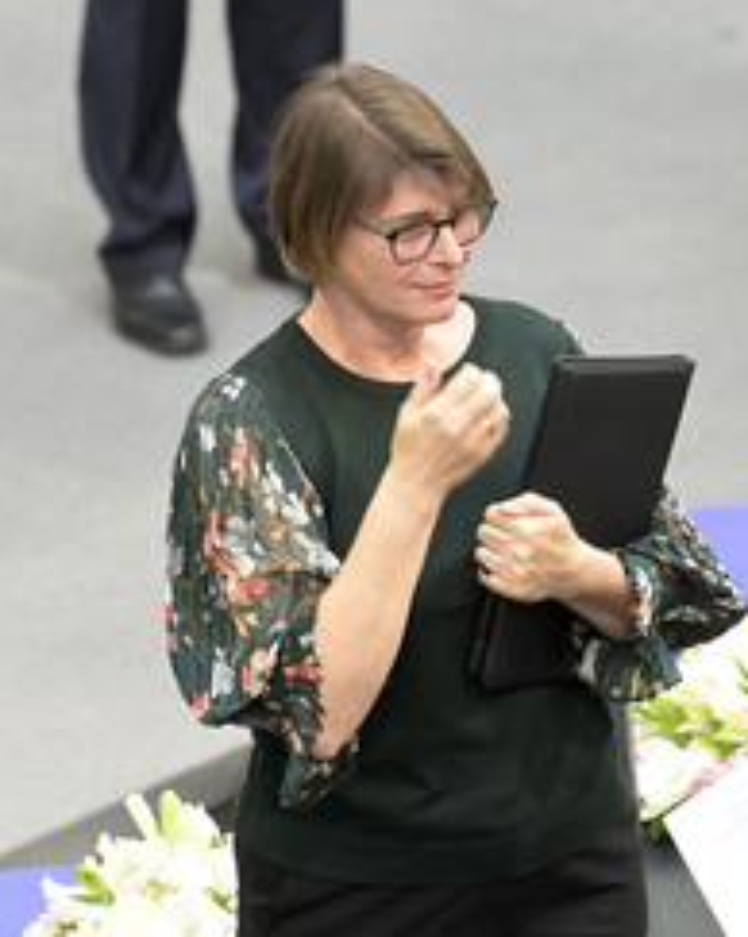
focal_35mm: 488
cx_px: 492
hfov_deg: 3.2
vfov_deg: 4.0
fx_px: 13521
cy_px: 536
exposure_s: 1/250
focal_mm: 280
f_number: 5.6
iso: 10000
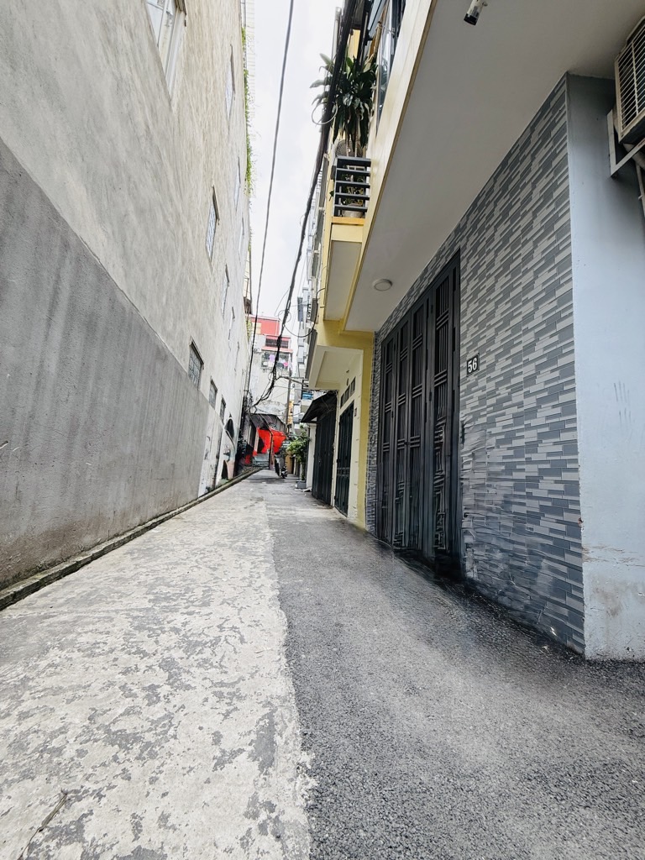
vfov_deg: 102.1
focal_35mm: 14
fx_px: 348
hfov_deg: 85.7
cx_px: 322
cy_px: 430
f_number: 2.2
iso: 50
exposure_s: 1/155
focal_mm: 2.22
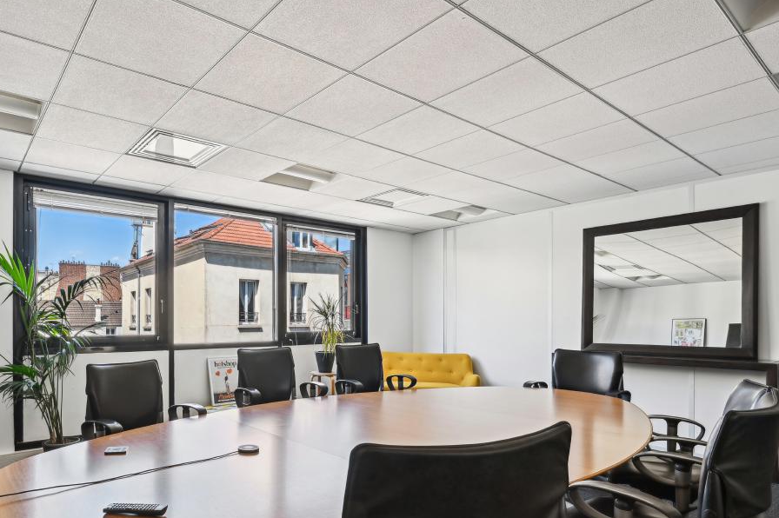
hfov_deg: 81.4
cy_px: 365
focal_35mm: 20
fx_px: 432
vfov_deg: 59.7
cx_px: 264
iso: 100
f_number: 11
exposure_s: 1/25
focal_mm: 14
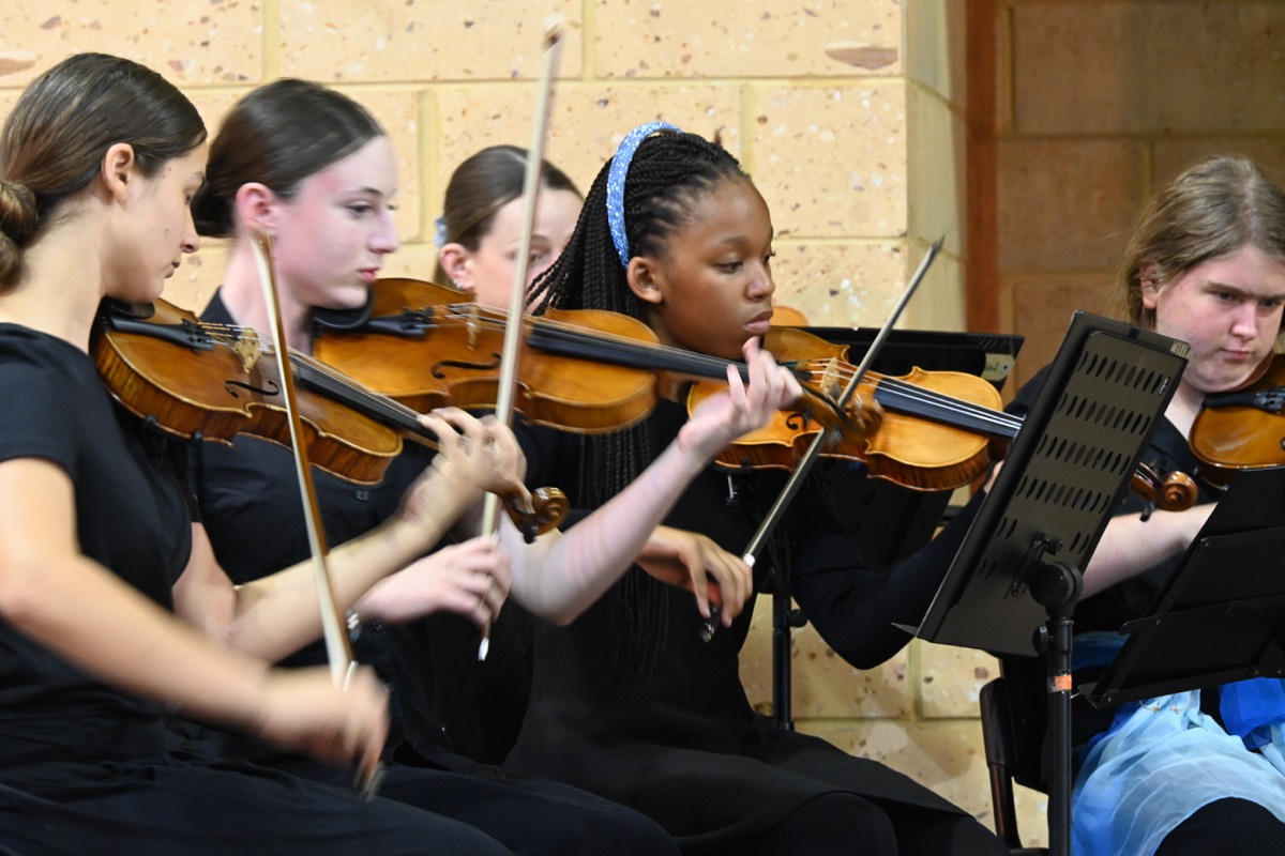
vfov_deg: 5.0
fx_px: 9904
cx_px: 642
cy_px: 428
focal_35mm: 278
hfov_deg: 7.4
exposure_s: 1/6
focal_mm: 185
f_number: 7.6
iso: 2500
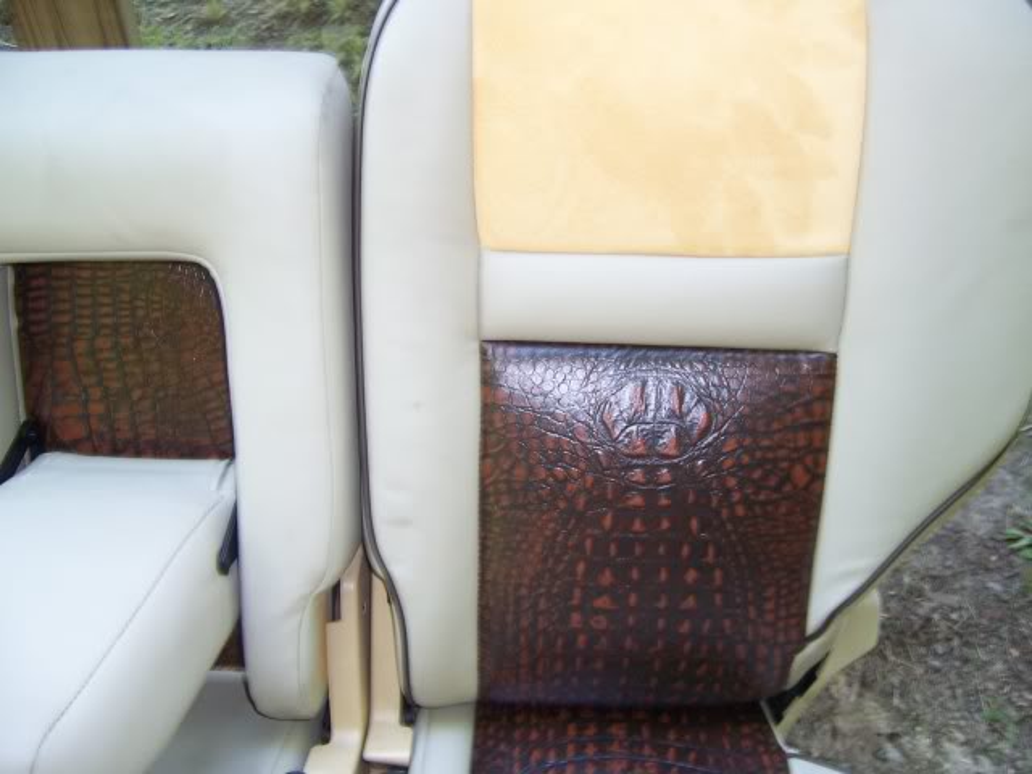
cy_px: 387
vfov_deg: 42.9
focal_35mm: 33
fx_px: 984
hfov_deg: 55.4
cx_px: 516
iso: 80
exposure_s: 1/6
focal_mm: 5.5
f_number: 2.8
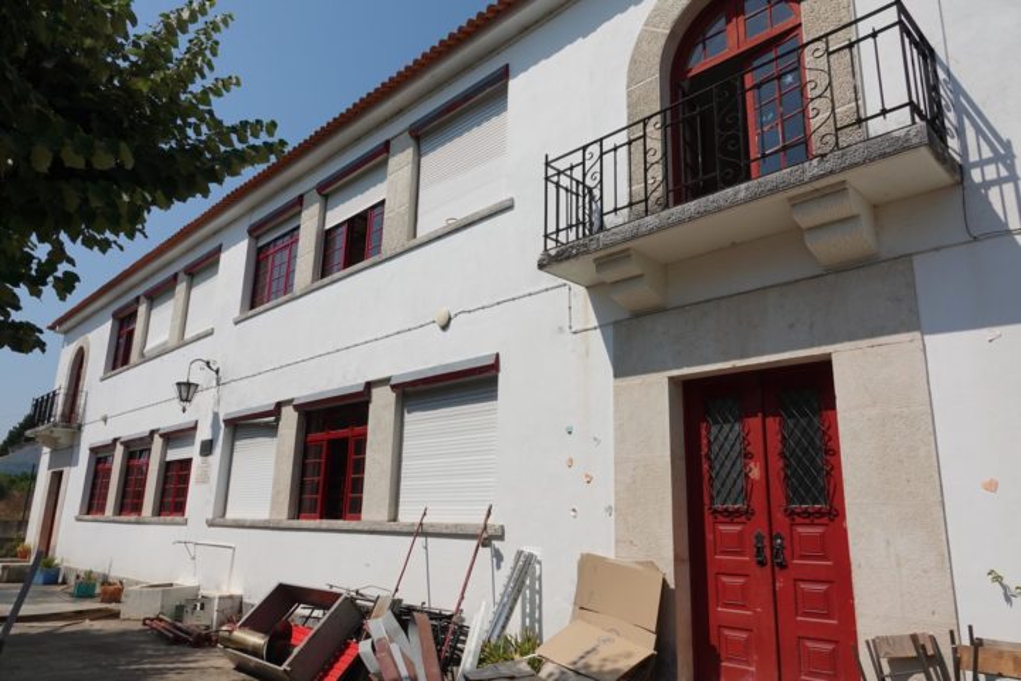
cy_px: 340
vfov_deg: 53.1
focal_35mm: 24
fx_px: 681
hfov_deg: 73.7
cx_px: 510
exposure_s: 1/1000
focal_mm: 8.8
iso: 100
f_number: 5.6
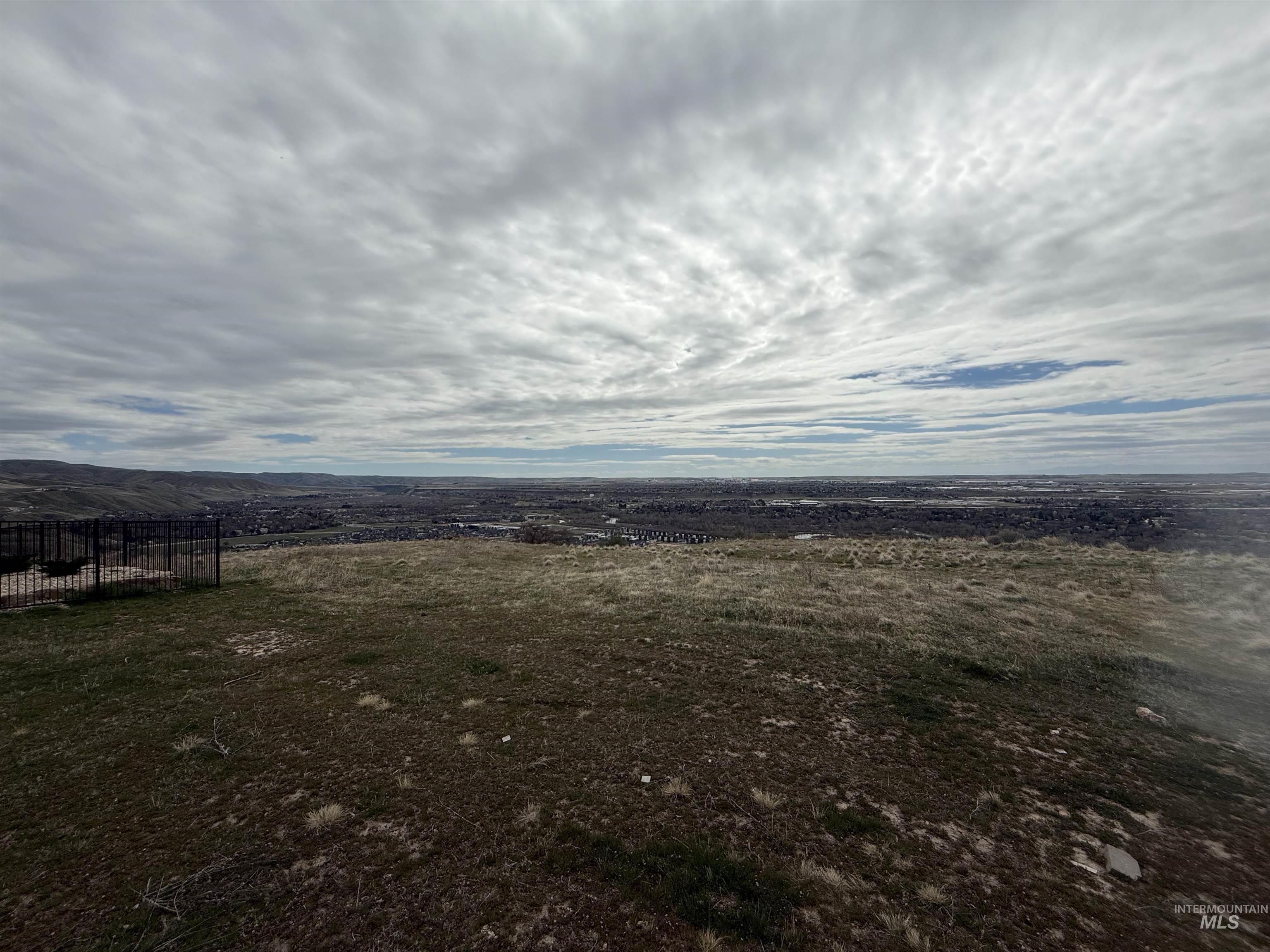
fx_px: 514
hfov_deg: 102.1
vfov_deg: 85.7
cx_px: 635
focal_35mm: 14
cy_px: 476
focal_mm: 2.22
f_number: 2.2
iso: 40
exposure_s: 1/6173
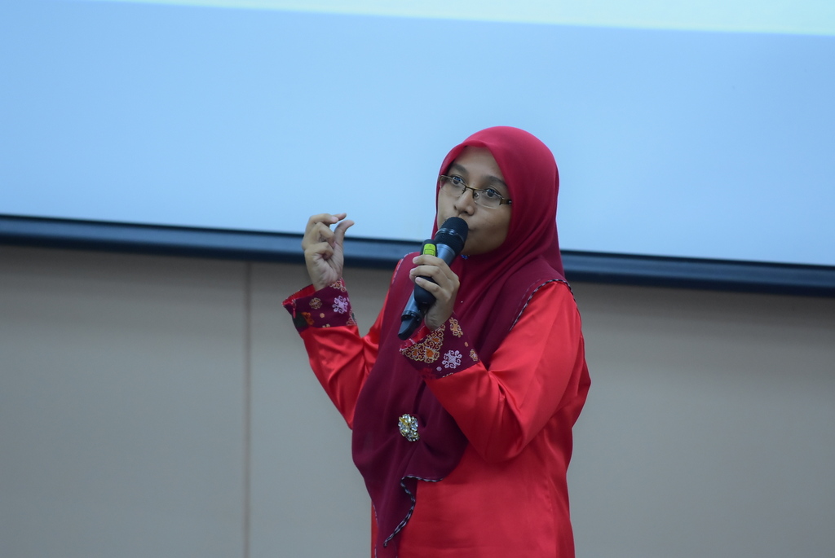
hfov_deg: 6.9
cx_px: 418
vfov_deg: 4.6
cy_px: 279
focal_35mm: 300
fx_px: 6965
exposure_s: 1/100
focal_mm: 200
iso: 2000
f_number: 2.8
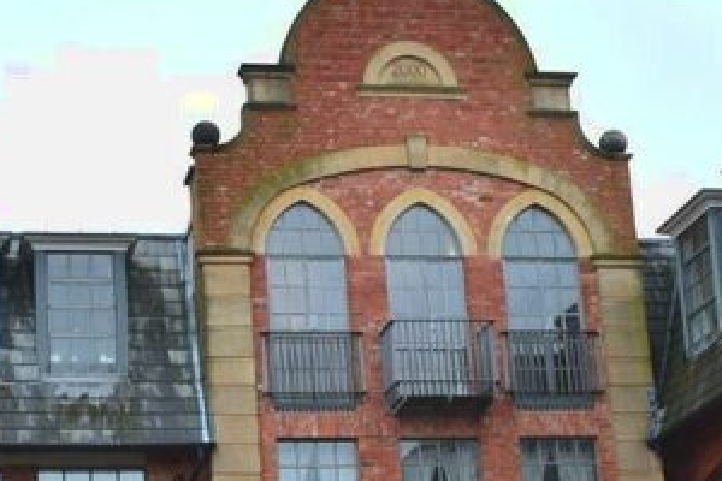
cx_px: 161
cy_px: 451
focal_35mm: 91
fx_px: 1825
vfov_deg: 14.8
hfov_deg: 22.1
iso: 400
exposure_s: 1/160
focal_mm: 26
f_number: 9
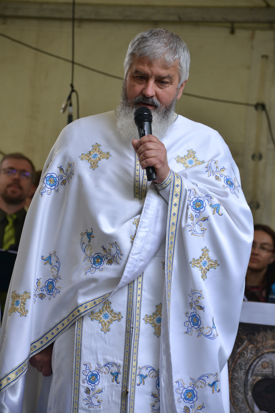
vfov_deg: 9.8
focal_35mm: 210
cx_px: 138
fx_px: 2406
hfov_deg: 6.5
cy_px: 206
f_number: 5.6
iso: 400
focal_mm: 140
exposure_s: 1/200
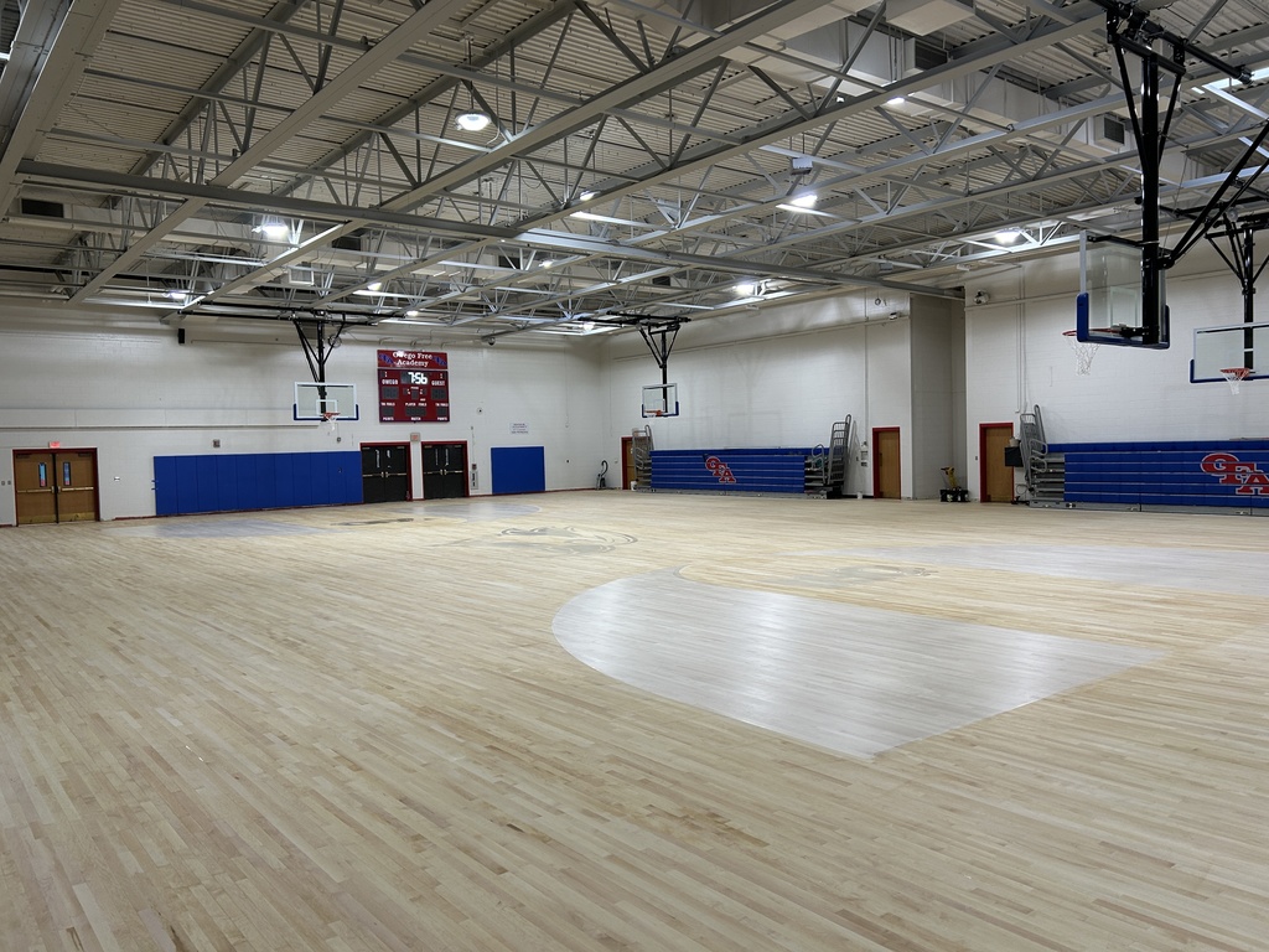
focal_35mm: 26
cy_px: 476
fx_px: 953
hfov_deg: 67.3
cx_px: 634
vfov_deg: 53.1
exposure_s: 1/60
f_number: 1.5
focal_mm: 5.7
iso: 80
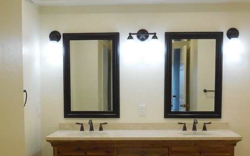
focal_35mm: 60
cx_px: 123
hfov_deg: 34.0
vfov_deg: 21.4
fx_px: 409
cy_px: 119
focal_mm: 6.1
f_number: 3.4
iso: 800
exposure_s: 1/160
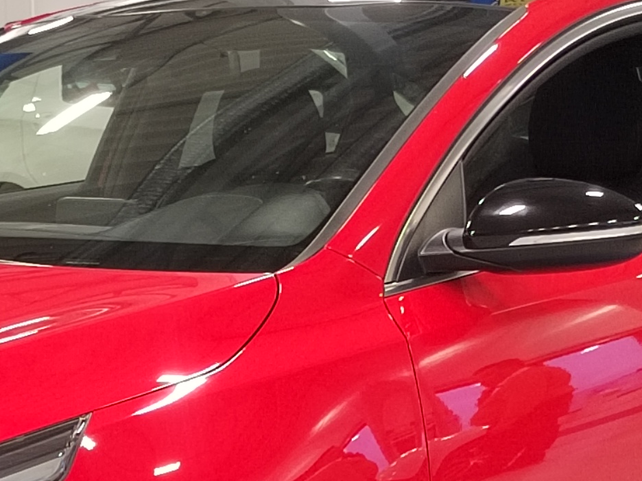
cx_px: 104
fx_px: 2244
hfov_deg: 16.1
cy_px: 541
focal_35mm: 121
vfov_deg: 12.0
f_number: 1.9
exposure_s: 1/100
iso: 844
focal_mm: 5.52
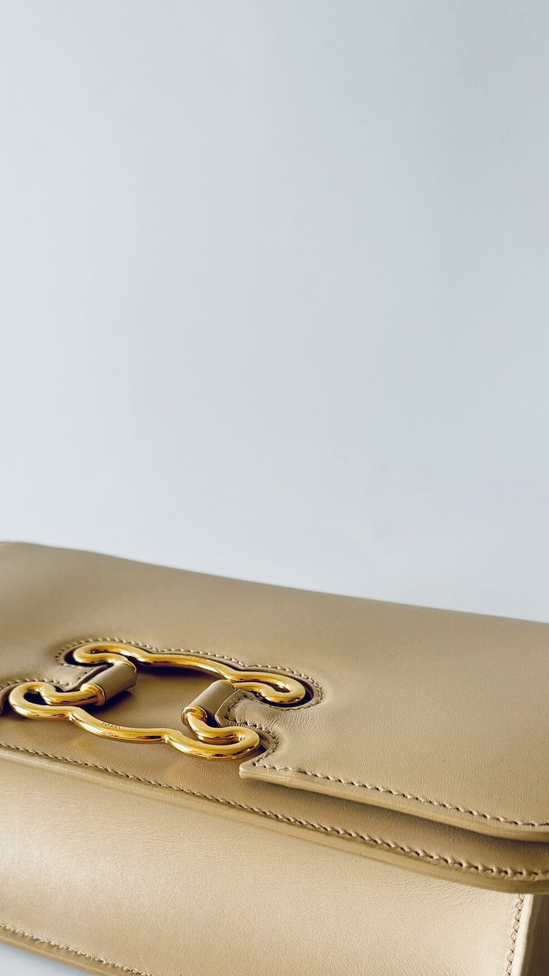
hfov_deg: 31.0
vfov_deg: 51.0
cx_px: 196
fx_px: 984
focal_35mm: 38
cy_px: 706
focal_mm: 6.76
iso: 200
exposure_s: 1/65
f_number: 1.78
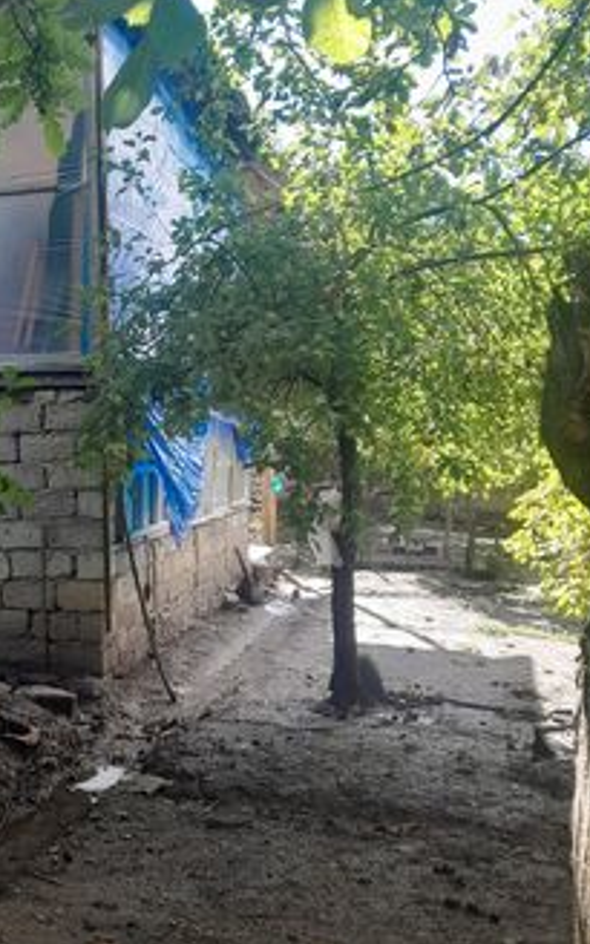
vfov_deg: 46.2
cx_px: 106
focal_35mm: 43
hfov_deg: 29.1
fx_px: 1106
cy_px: 488
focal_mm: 4
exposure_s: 1/50
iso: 40
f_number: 1.8
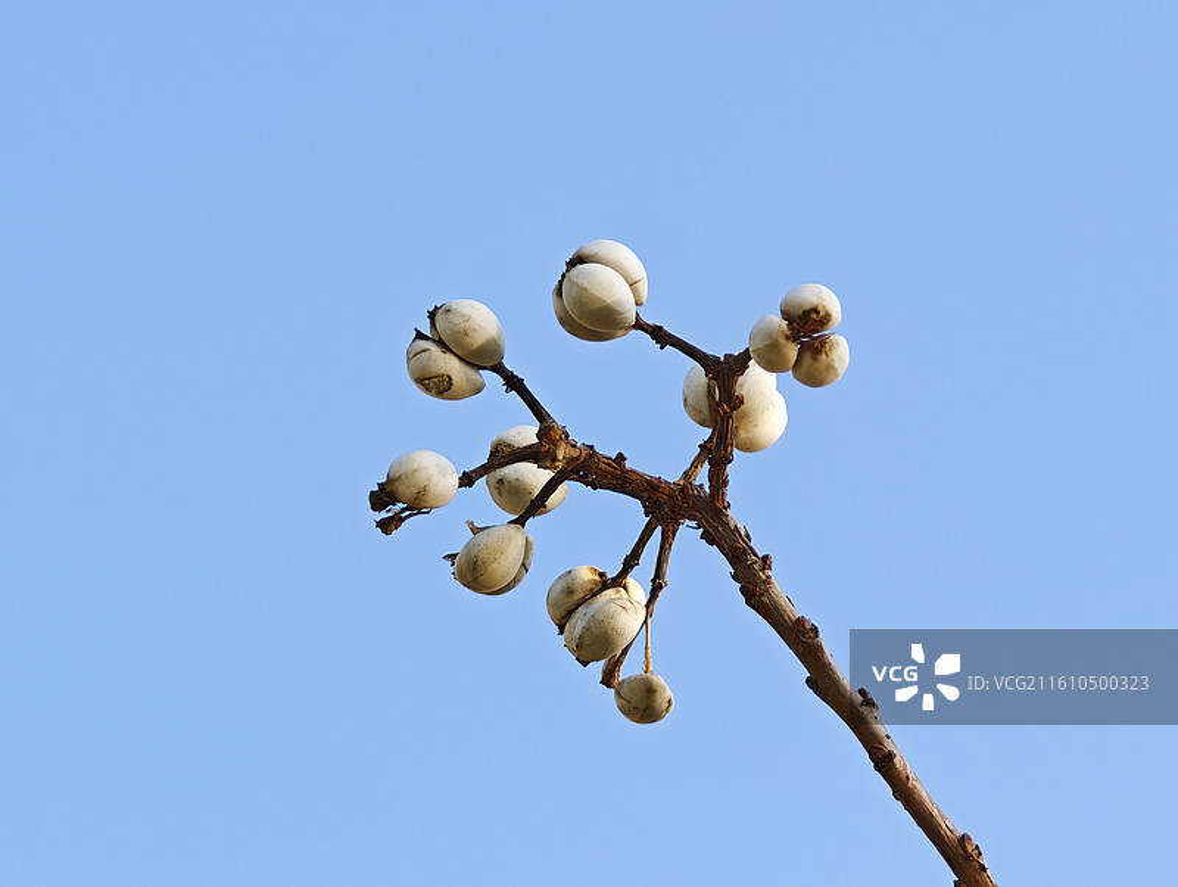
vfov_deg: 4.9
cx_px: 589
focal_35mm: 302
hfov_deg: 6.6
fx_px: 10290
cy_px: 444
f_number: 2.6
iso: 50
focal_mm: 25.1
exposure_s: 1/100
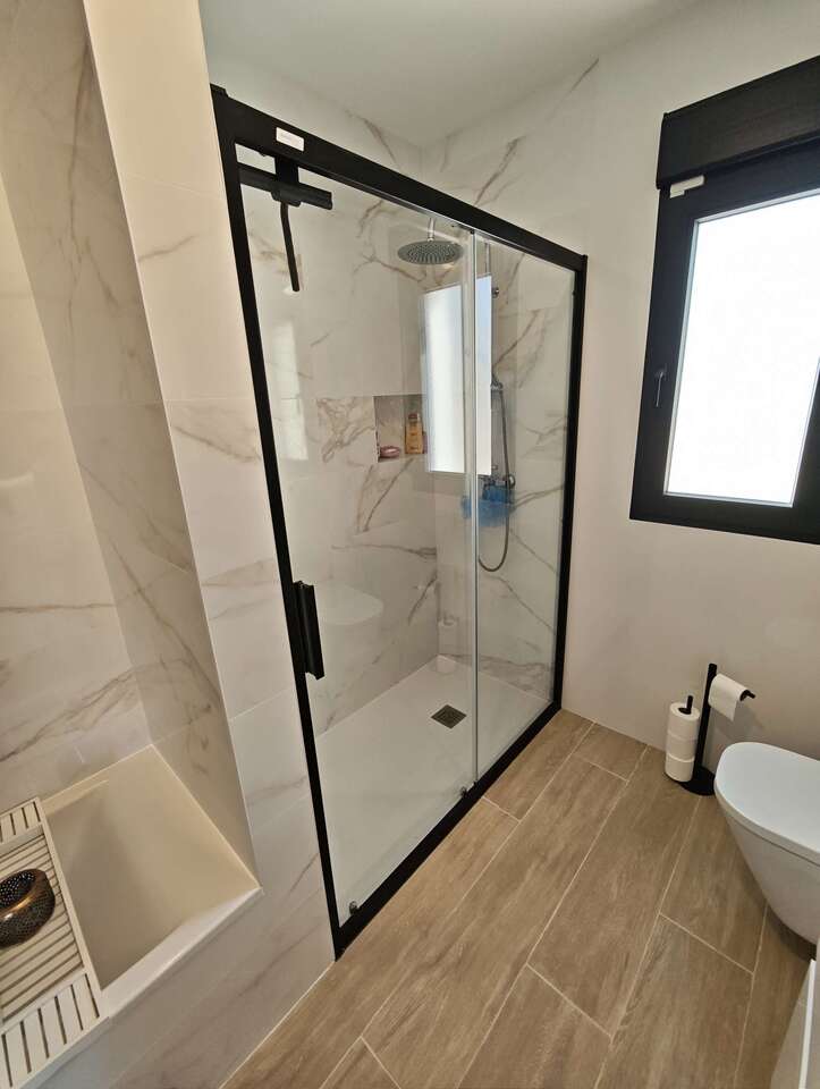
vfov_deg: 102.0
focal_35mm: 14
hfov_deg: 85.8
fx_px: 441
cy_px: 544
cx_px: 410
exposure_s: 1/68.7
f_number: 2.2
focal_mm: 2.16
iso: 125
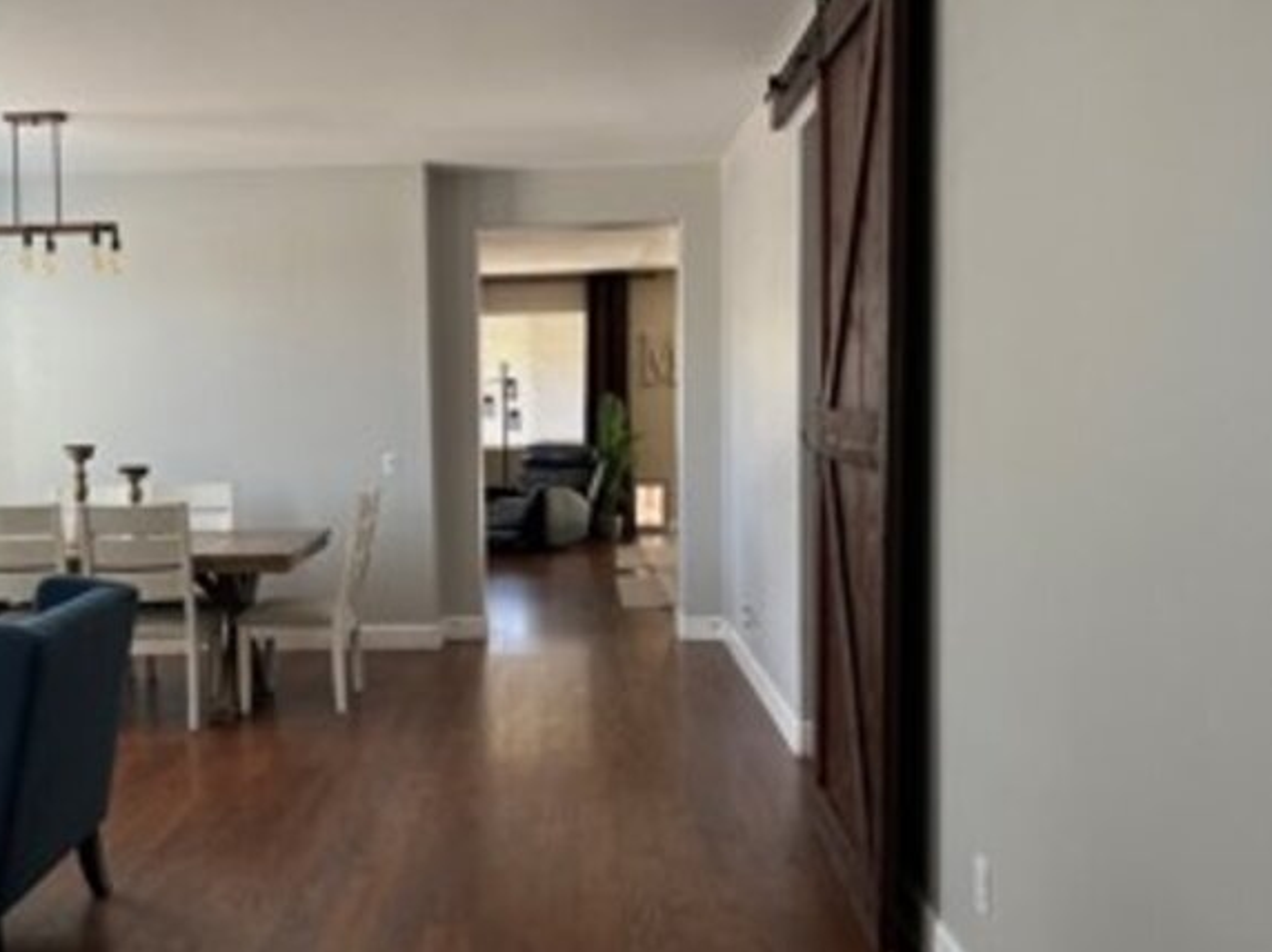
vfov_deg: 41.7
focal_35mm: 34
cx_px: 465
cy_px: 478
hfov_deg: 53.3
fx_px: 1248
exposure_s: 1/60
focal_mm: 5.7
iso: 125
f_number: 1.5
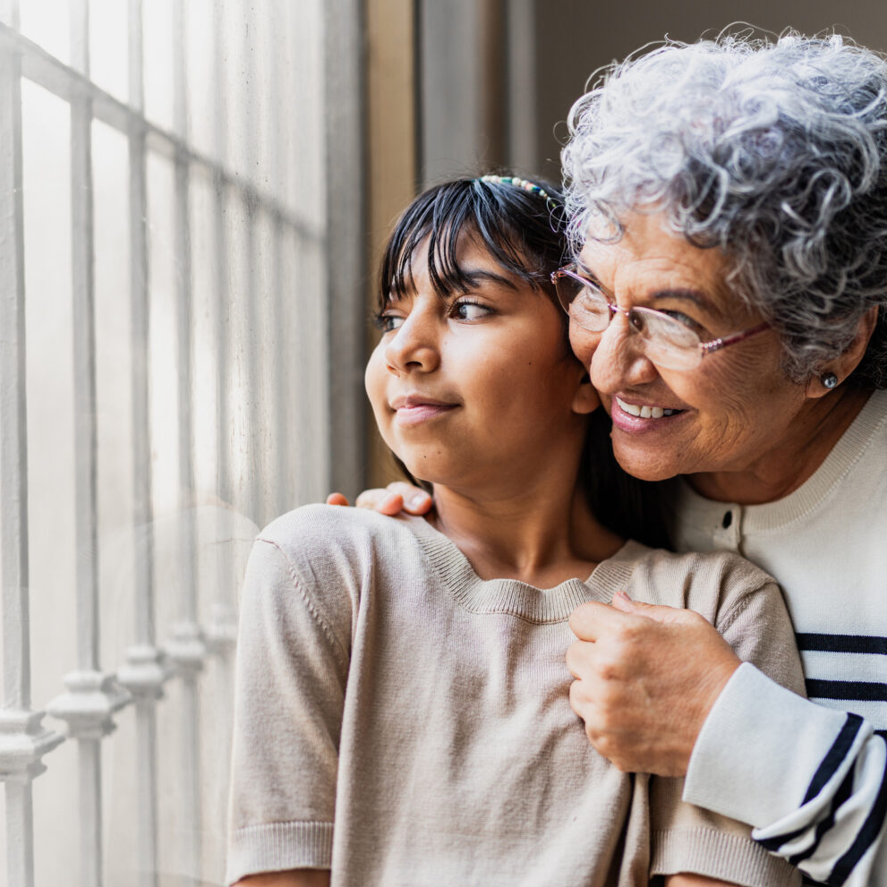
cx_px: 613
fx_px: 1305
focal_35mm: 45
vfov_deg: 37.6
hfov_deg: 37.0
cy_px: 440
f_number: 1.2
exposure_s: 1/250
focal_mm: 35
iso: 200
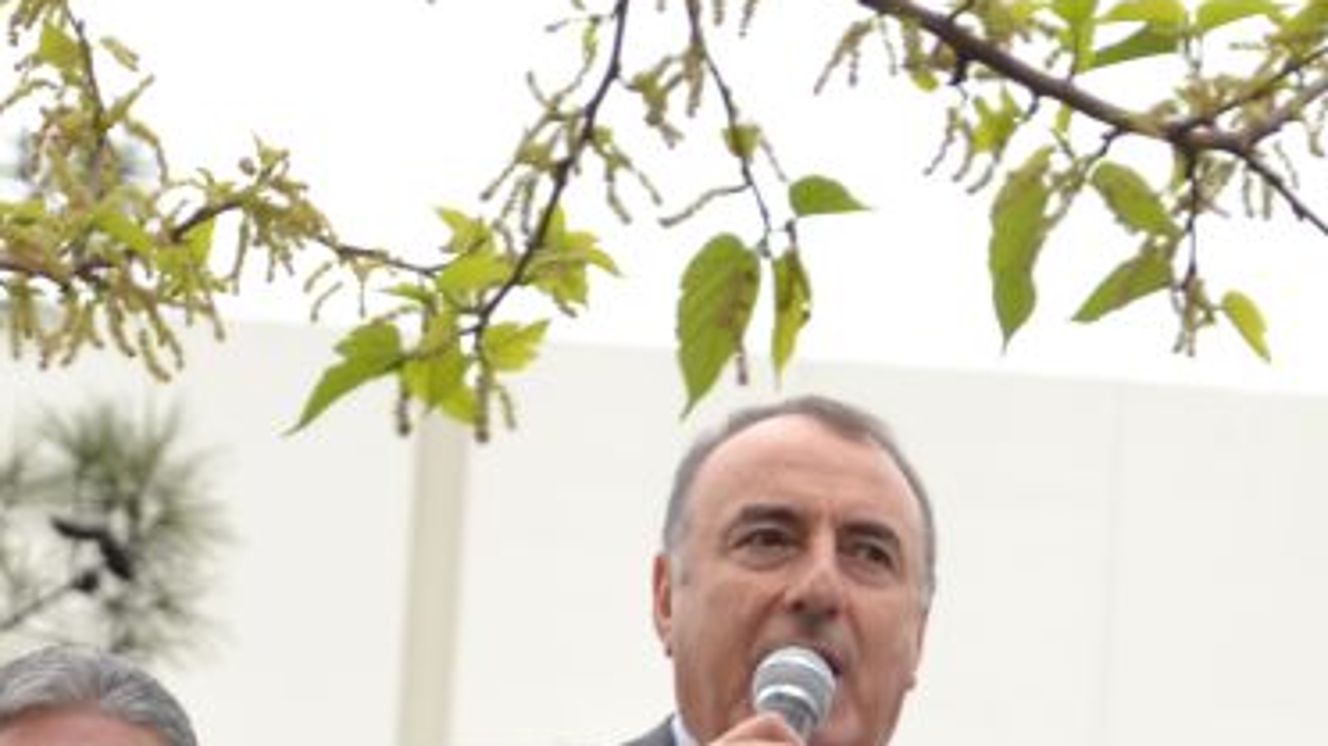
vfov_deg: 2.7
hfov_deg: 4.7
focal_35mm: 456
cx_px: 771
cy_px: 1214
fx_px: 16053
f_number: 5.6
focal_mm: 100
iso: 200
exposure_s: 1/125
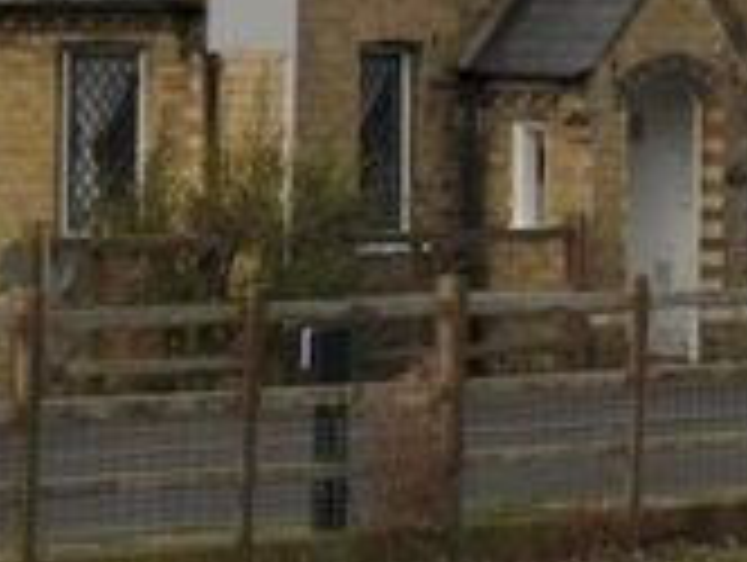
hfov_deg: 9.1
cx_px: 738
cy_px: -164
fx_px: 4646
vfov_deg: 6.9
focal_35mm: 215
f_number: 5
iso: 100
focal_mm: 9
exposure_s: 1/500
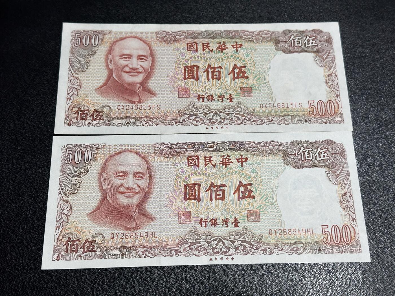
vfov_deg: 30.3
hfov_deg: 39.7
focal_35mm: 48
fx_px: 548
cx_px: 198
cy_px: 148
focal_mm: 6.86
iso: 80
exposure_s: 1/50
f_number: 1.78
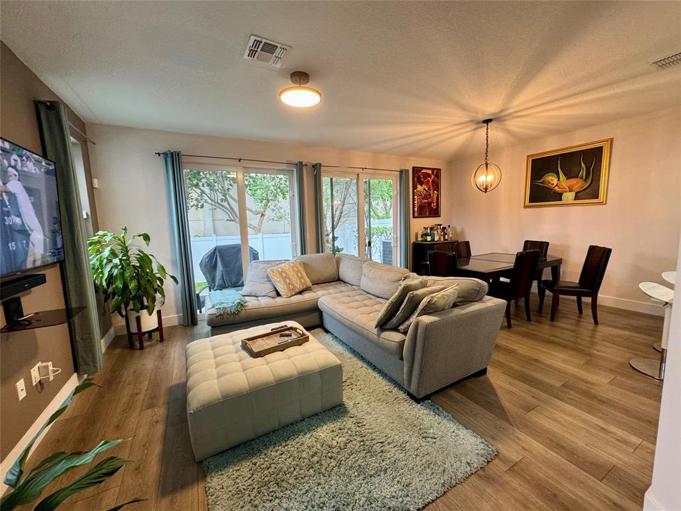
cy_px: 256
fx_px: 275
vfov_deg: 85.7
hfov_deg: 102.1
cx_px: 340
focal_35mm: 14
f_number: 2.2
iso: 200
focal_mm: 2.22
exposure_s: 1/60
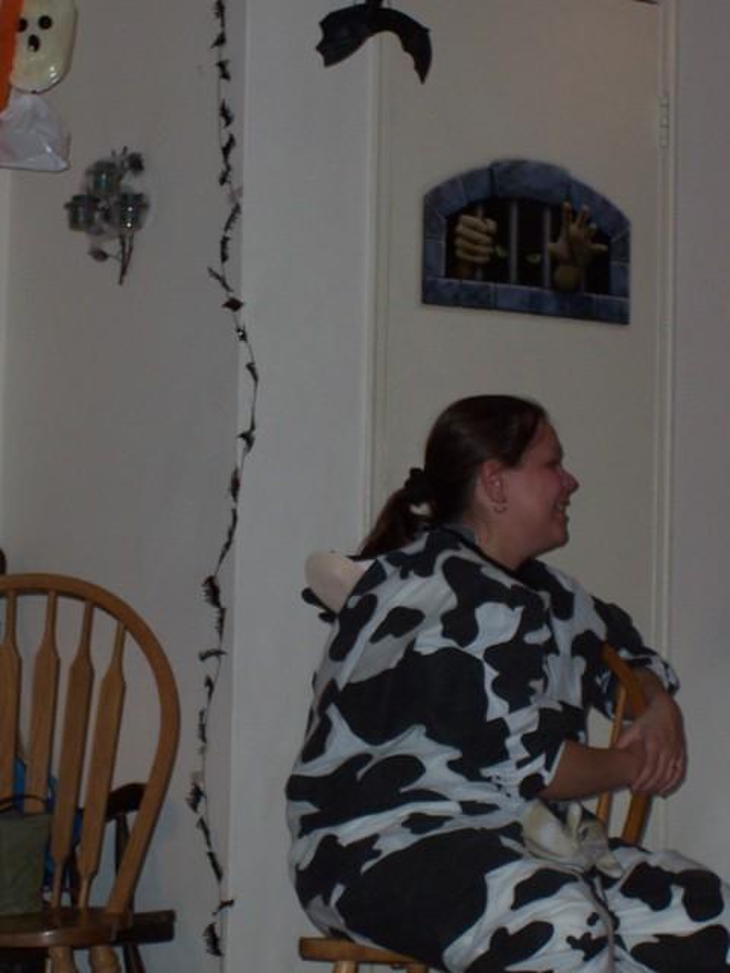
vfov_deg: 17.7
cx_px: 365
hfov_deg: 13.3
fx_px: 3121
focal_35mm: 111
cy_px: 486
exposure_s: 1/90
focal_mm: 16.8
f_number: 4.8
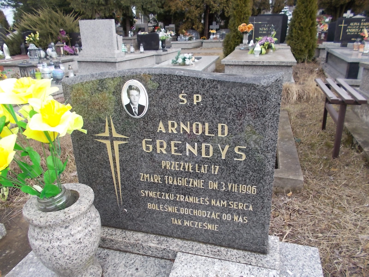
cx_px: 184
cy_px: 138
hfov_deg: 67.3
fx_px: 277
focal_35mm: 26
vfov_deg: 53.1
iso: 80
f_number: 3.2
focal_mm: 4.6
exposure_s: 1/200
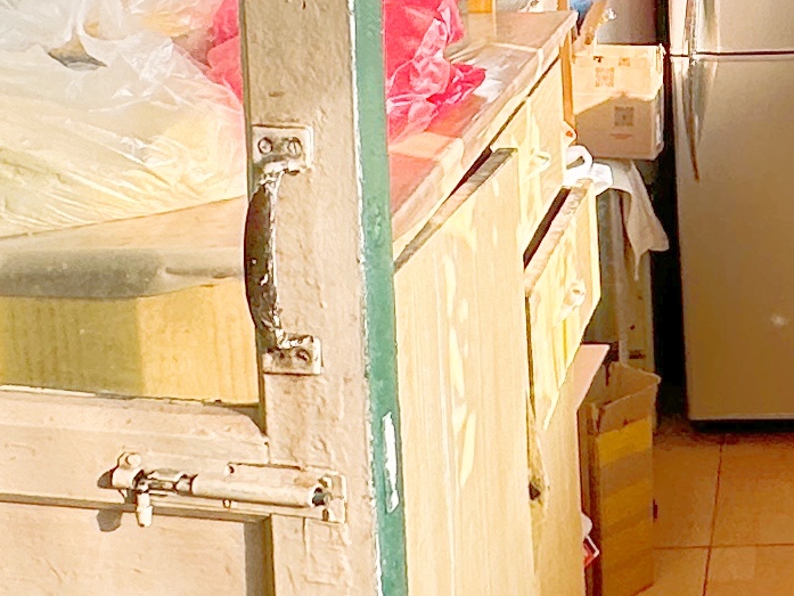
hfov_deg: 23.2
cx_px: 791
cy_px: -161
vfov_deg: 17.2
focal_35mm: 81
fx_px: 1858
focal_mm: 2.22
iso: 40
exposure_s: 1/99
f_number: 2.2
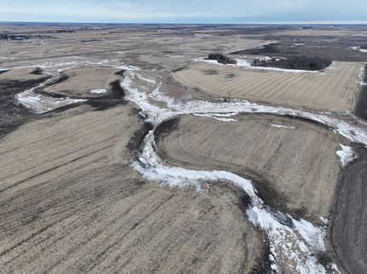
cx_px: 184
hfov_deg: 71.6
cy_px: 137
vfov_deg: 56.8
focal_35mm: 24
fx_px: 254
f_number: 2.8
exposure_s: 1/320
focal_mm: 12.29
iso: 100
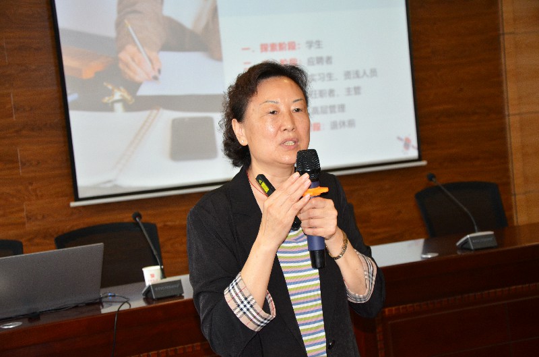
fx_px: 1075
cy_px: 178
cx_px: 270
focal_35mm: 72
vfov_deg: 18.8
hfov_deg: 28.1
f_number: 4.8
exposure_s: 1/60
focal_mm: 48
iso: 800
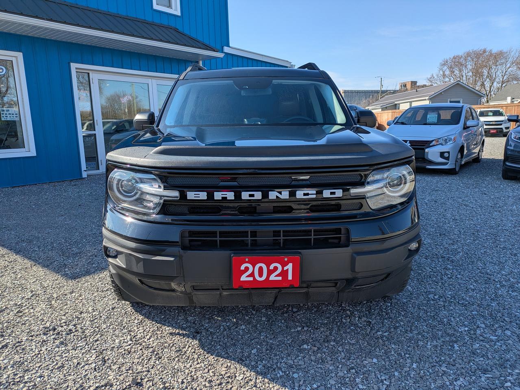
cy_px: 195
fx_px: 376
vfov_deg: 54.9
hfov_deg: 69.4
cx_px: 260
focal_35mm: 25
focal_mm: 5.43
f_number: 1.89
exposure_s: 1/1420
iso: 47
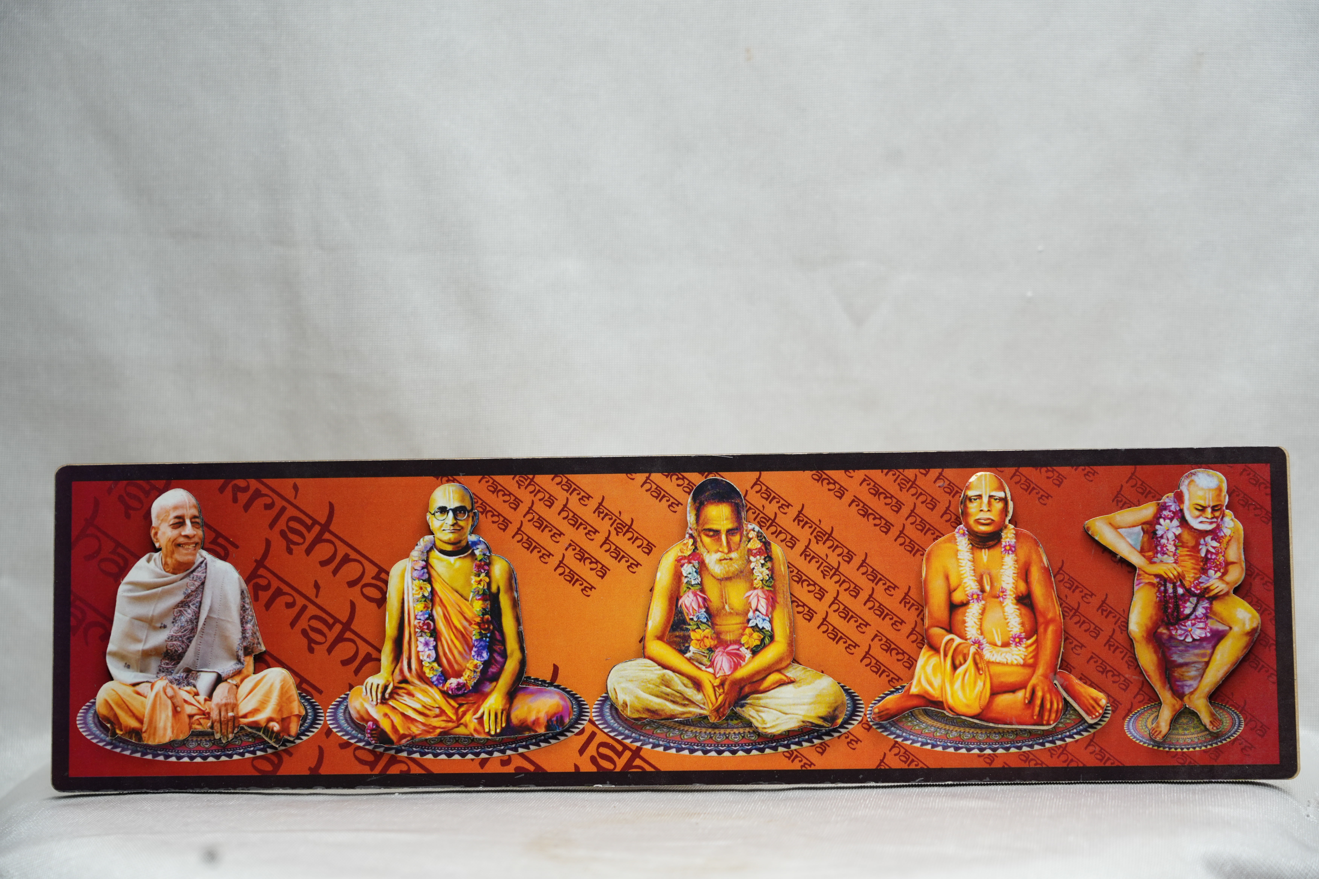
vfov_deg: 16.7
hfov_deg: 24.8
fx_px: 3004
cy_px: 440
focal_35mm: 82
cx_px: 660
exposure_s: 1/60
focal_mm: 82
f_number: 5.6
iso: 250
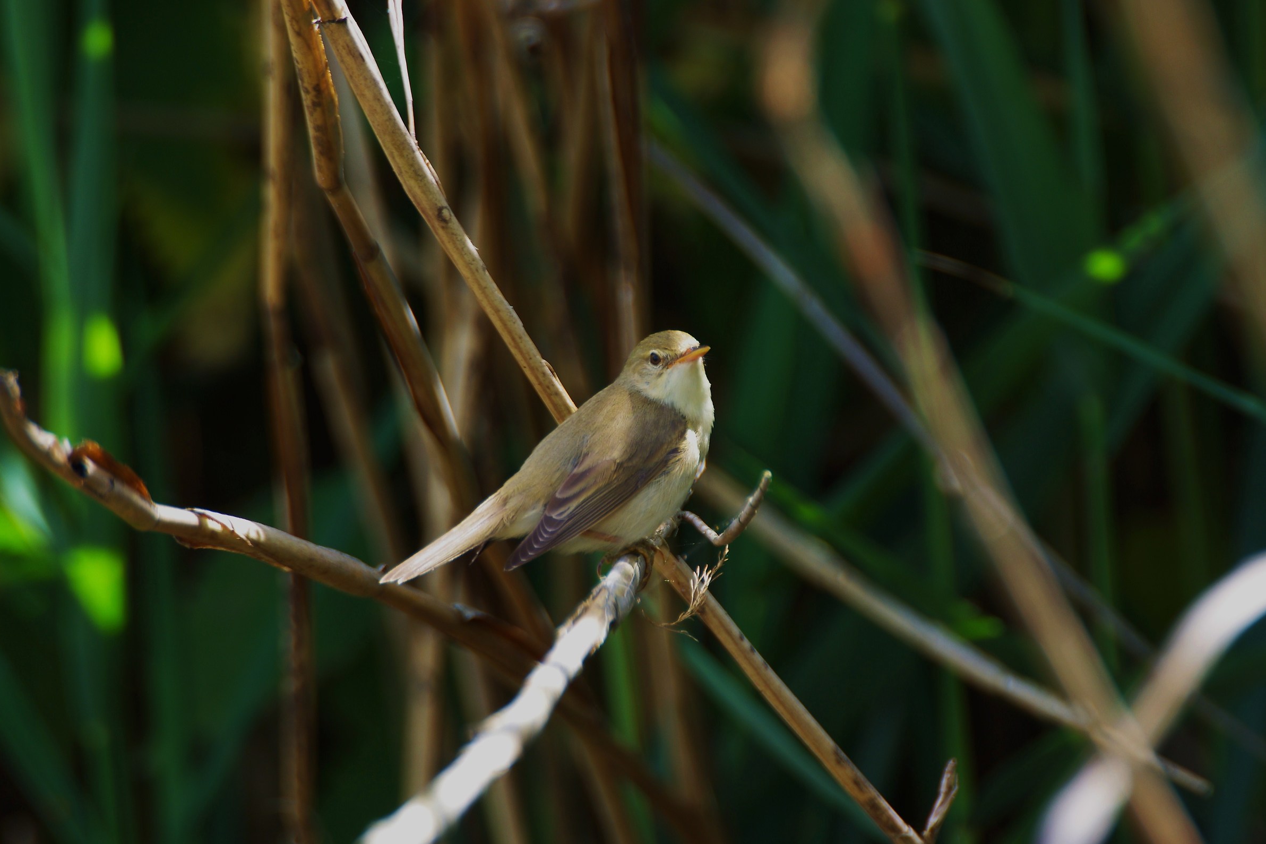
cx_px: 633
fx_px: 21204
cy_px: 423
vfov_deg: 2.3
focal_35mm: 603
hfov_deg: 3.4
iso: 200
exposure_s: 1/100
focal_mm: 400
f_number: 8
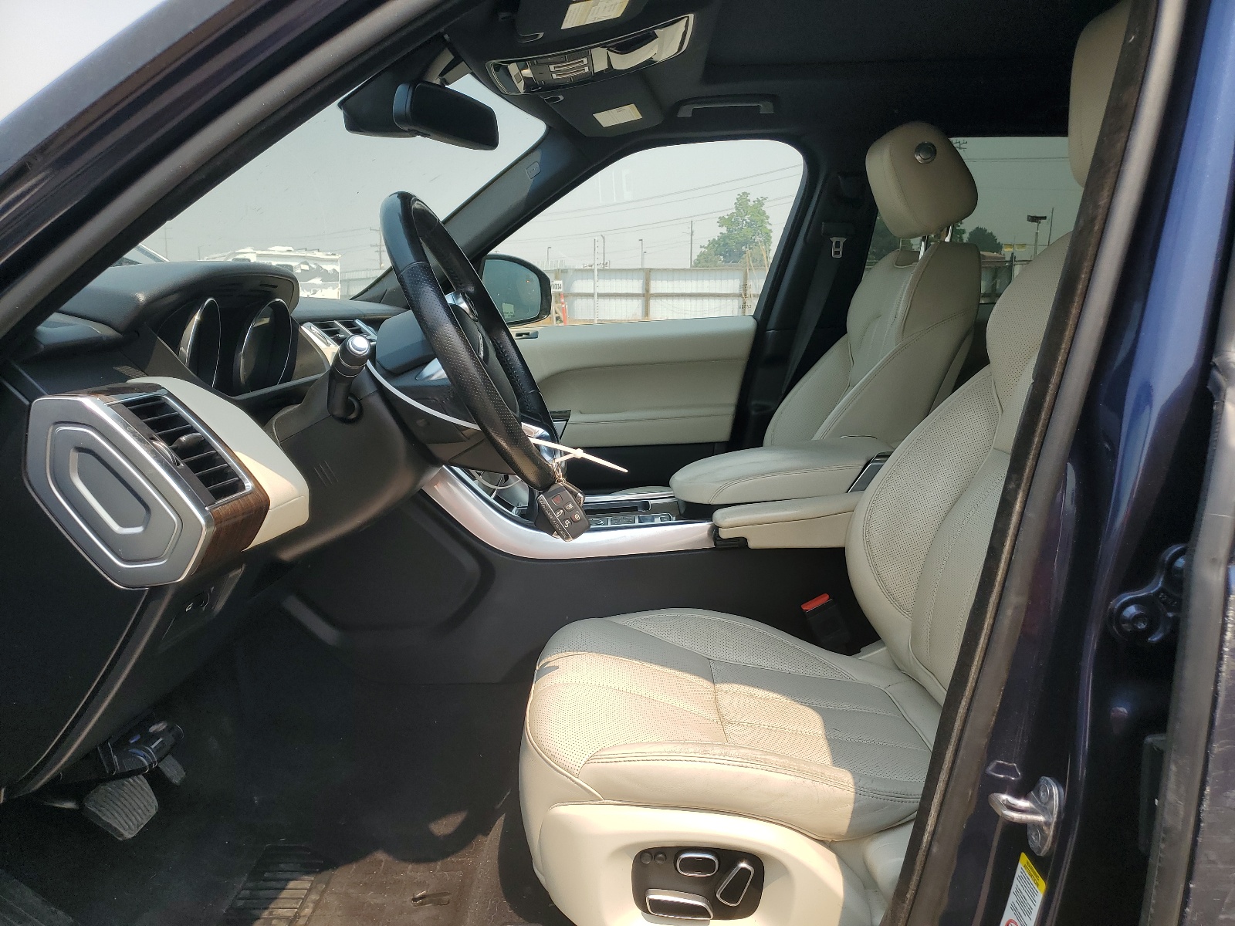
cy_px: 463
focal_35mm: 26
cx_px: 618
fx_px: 928
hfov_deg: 67.3
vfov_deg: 53.1
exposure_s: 1/2000
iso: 50
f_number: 1.5
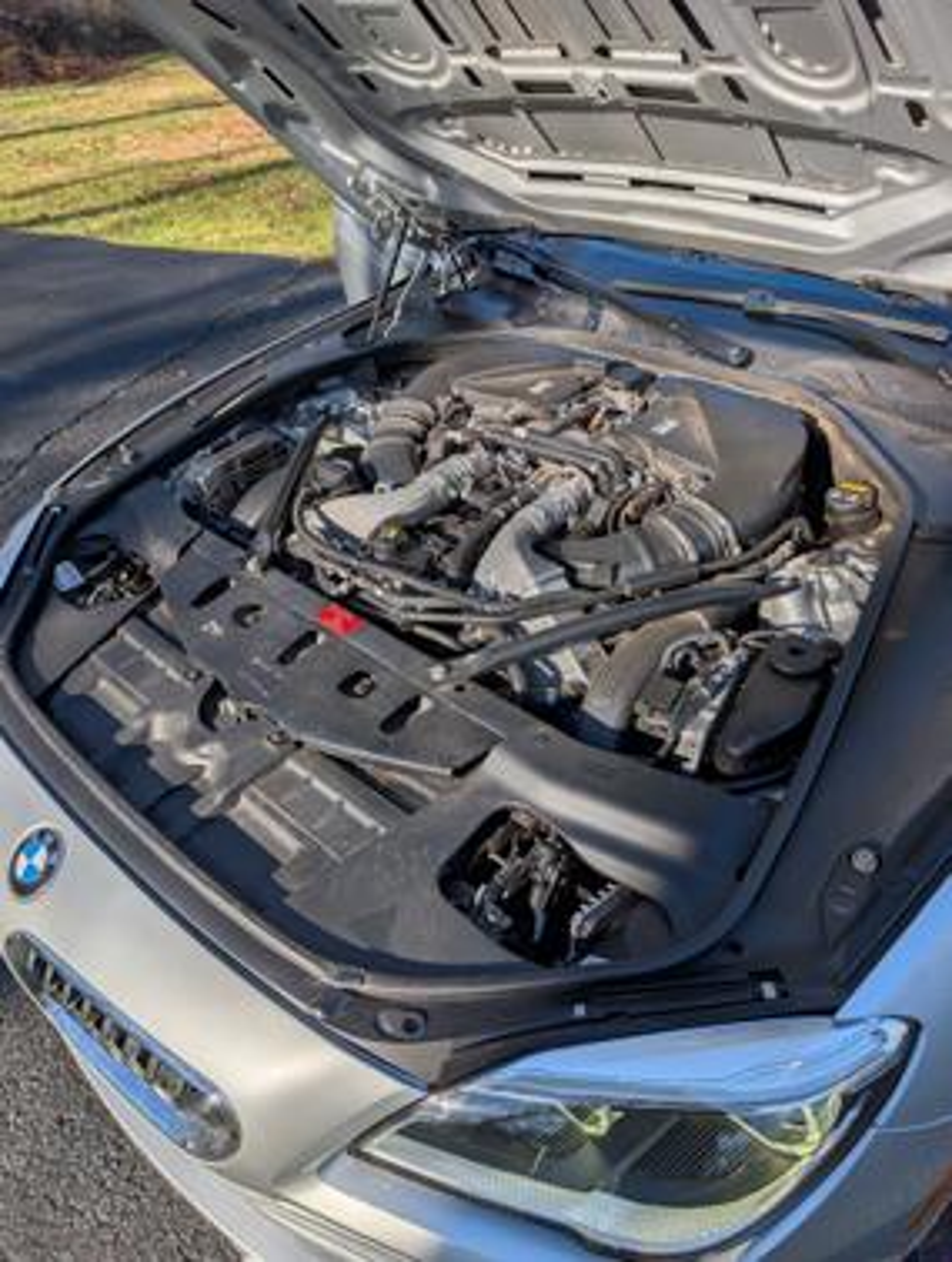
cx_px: 476
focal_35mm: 24
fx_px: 877
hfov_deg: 57.0
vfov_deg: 71.5
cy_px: 631
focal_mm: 6.9
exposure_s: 1/13158
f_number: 1.68
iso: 28
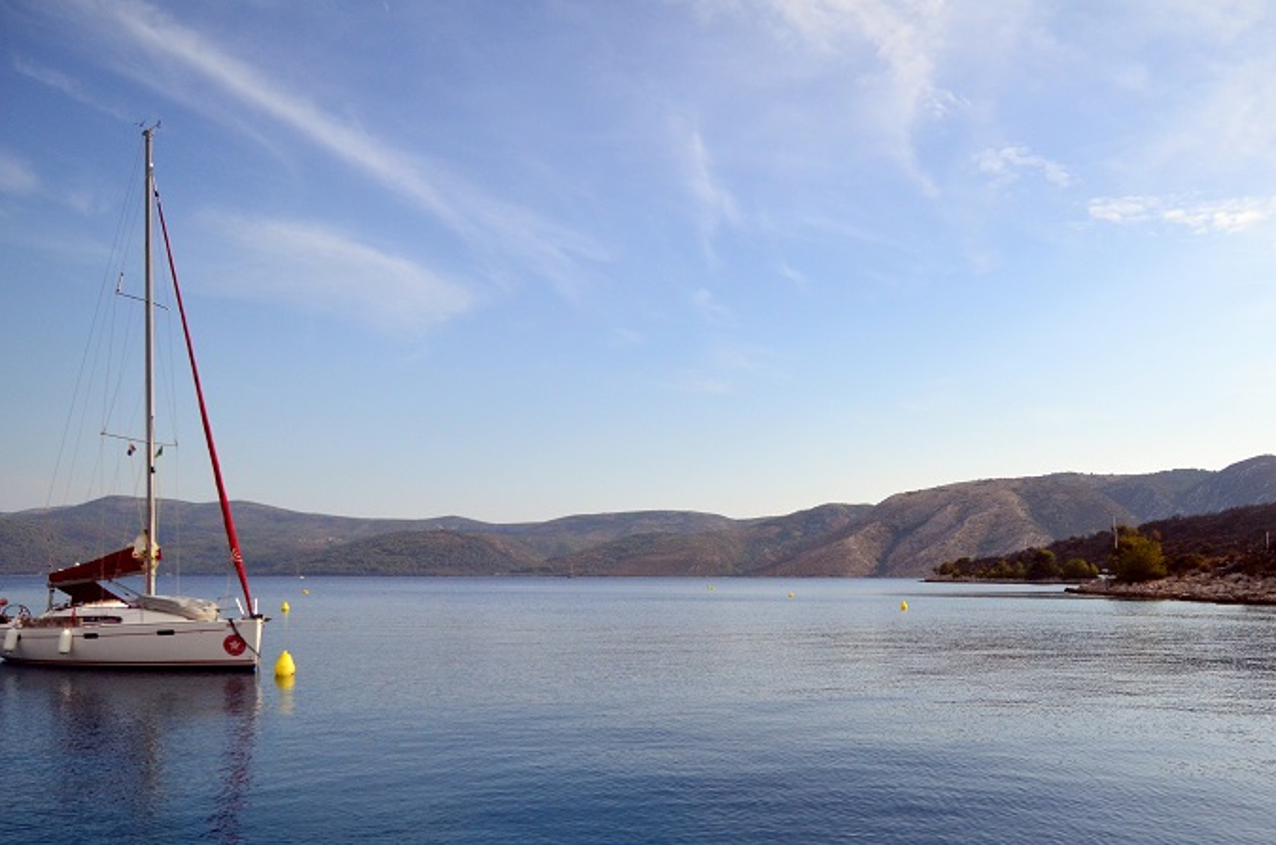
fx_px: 849
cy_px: 556
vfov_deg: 52.0
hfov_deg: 72.1
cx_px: 828
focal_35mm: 24
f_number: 4
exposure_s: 1/8000
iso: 640
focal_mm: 12
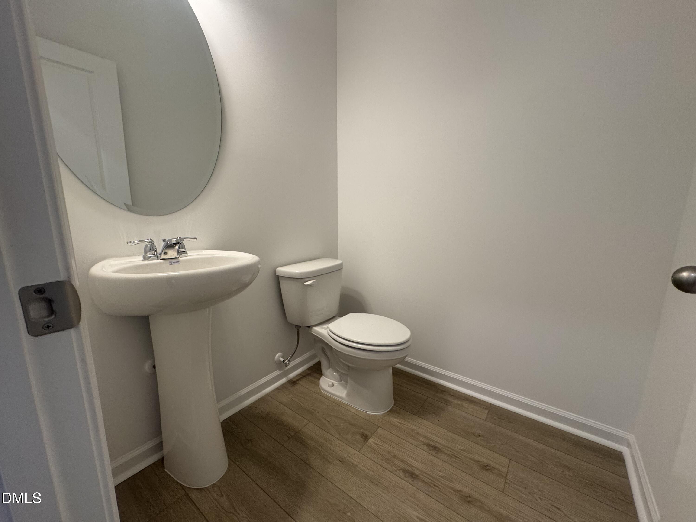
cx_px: 348
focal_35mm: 14
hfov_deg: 102.1
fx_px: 281
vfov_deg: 85.7
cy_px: 261
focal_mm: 2.22
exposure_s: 1/120
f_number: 2.2
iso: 160
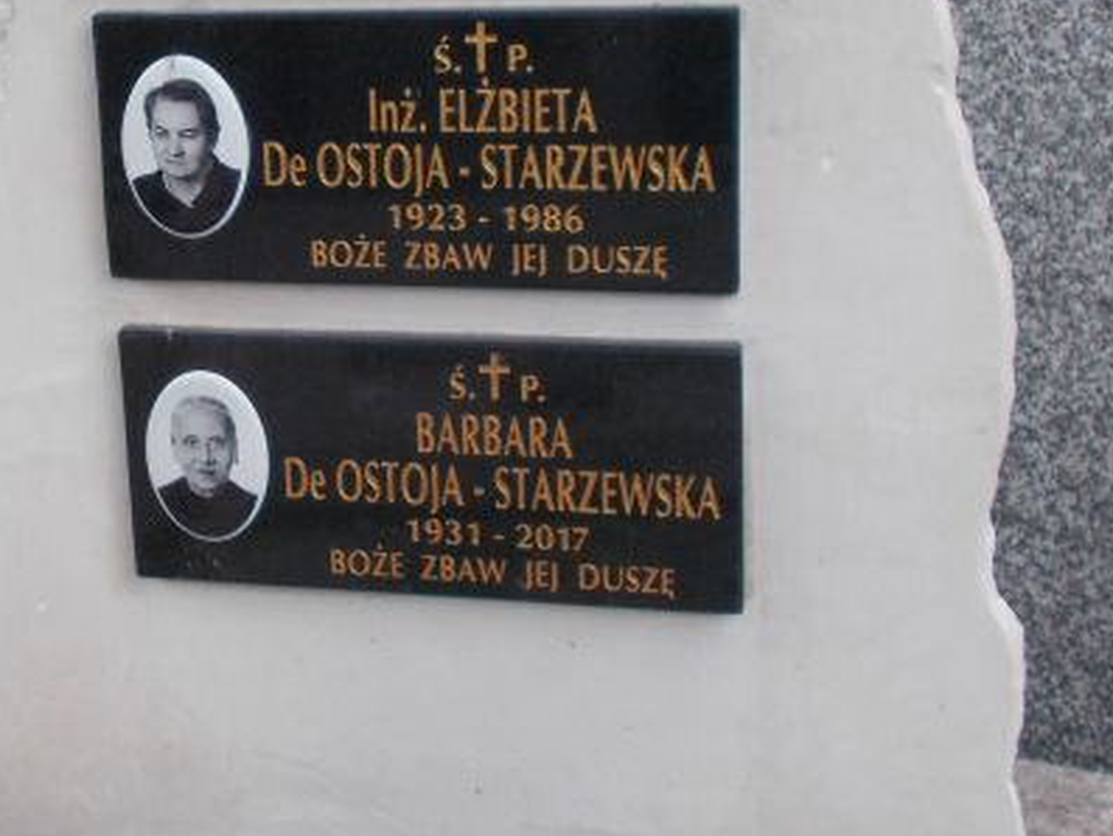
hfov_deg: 28.4
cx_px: 235
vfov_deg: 21.8
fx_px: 2155
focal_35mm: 67
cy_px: 233
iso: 80
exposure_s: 1/100
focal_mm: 4.6
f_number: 3.2
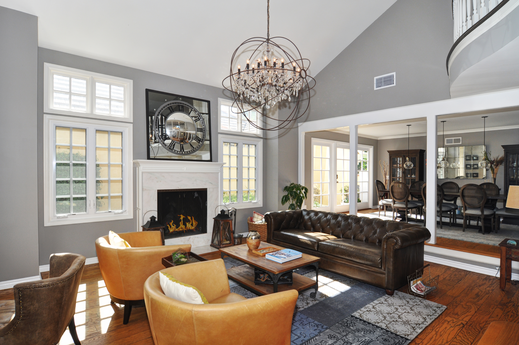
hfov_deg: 90.1
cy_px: 172
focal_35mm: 18
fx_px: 259
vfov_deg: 67.2
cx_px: 260
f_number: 7.1
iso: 400
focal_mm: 12
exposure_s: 1/80
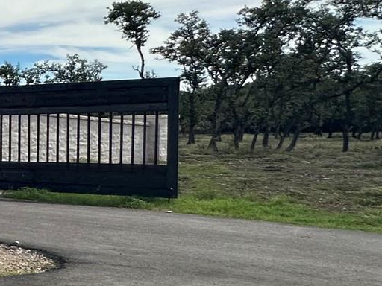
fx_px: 618
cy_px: 154
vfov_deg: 26.1
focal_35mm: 56
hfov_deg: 19.5
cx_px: -375
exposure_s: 1/3205
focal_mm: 2.22
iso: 50
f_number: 2.2
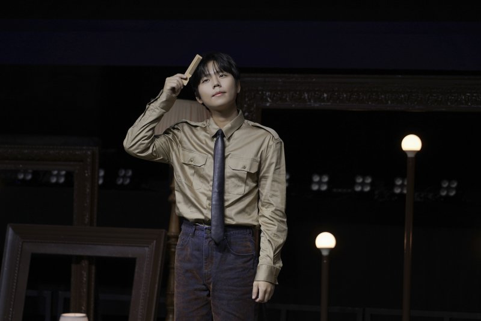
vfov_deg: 7.8
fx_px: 2338
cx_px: 240
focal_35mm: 175
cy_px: 160
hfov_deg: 11.7
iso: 200
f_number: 4
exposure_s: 1/640
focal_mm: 175
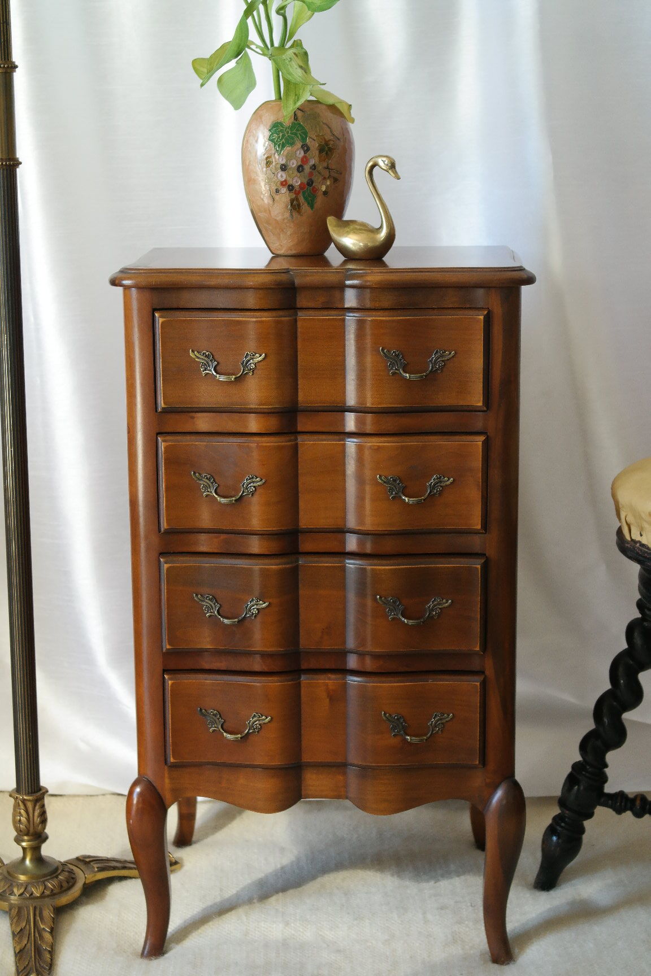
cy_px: 488
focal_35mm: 69
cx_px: 326
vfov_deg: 29.2
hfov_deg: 19.7
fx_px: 1871
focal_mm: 45
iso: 800
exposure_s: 1/30
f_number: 5.6
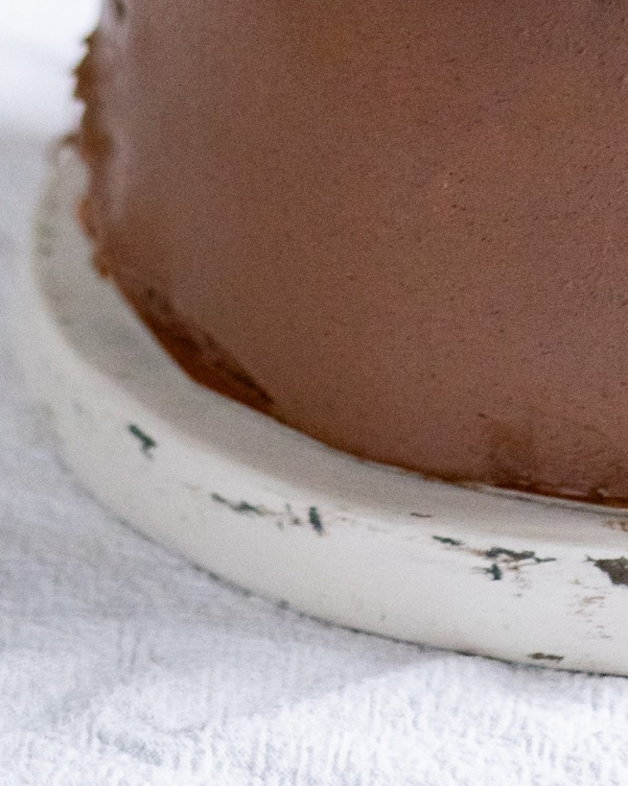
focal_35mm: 462
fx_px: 10736
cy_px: -725
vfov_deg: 4.1
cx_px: 756
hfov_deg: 3.3
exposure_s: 1/80
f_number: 3
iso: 640
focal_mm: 105
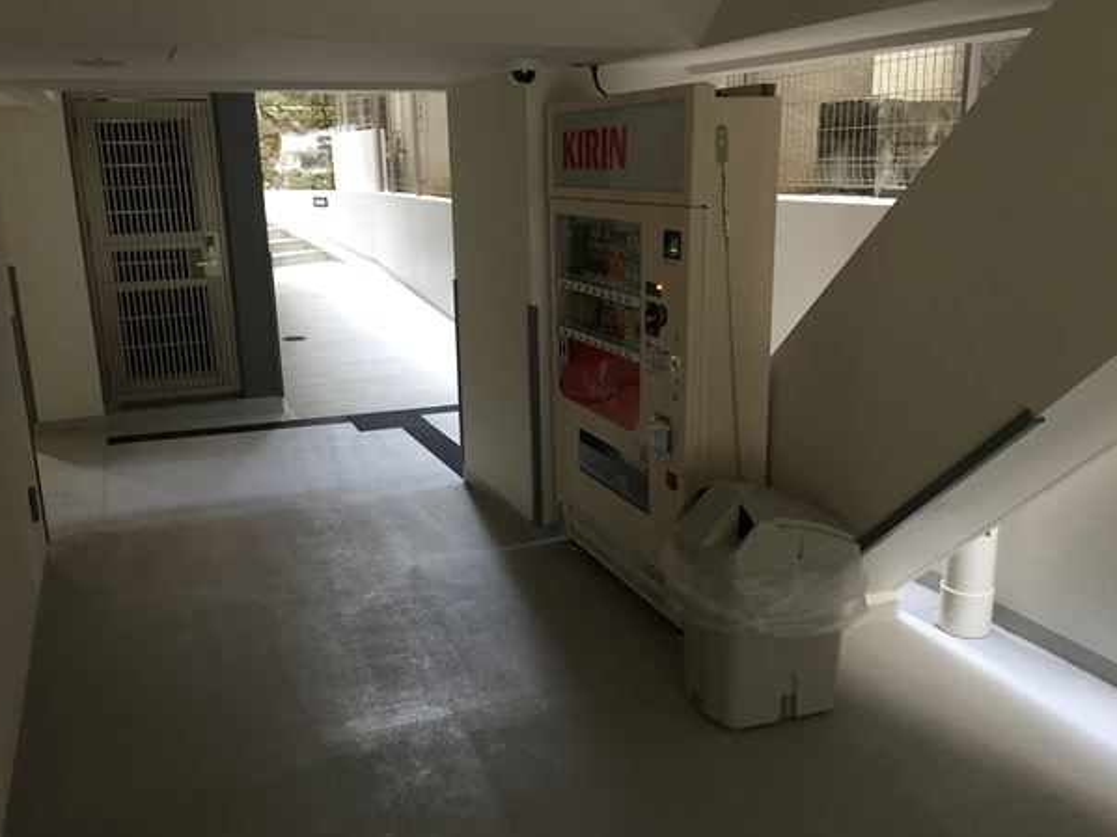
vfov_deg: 45.4
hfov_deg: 58.3
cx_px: 535
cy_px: 431
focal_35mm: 31
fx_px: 1000
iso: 100
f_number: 2.2
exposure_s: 1/30
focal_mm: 4.15
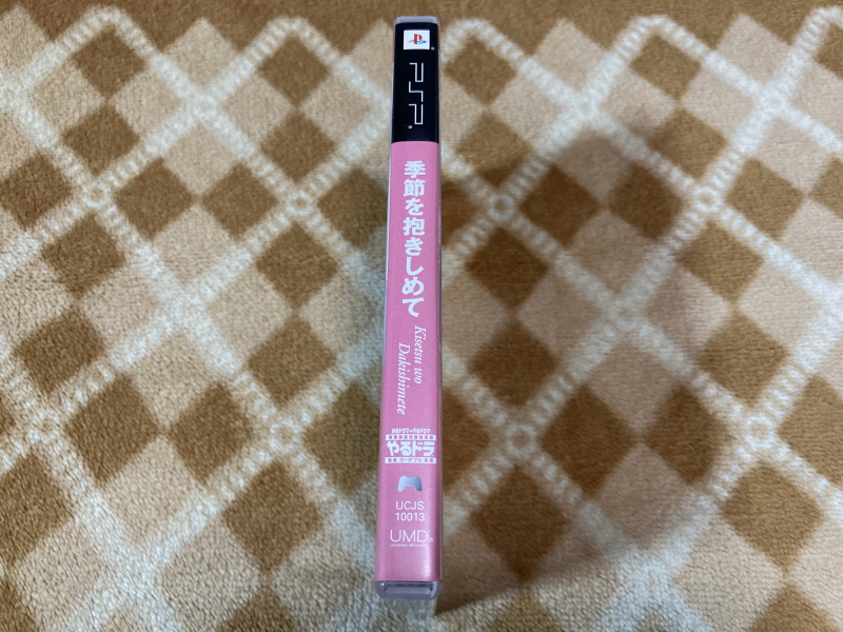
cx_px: 422
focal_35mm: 28
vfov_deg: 49.7
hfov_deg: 63.4
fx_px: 682
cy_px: 316
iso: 320
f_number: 1.8
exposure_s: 1/60
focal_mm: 3.99
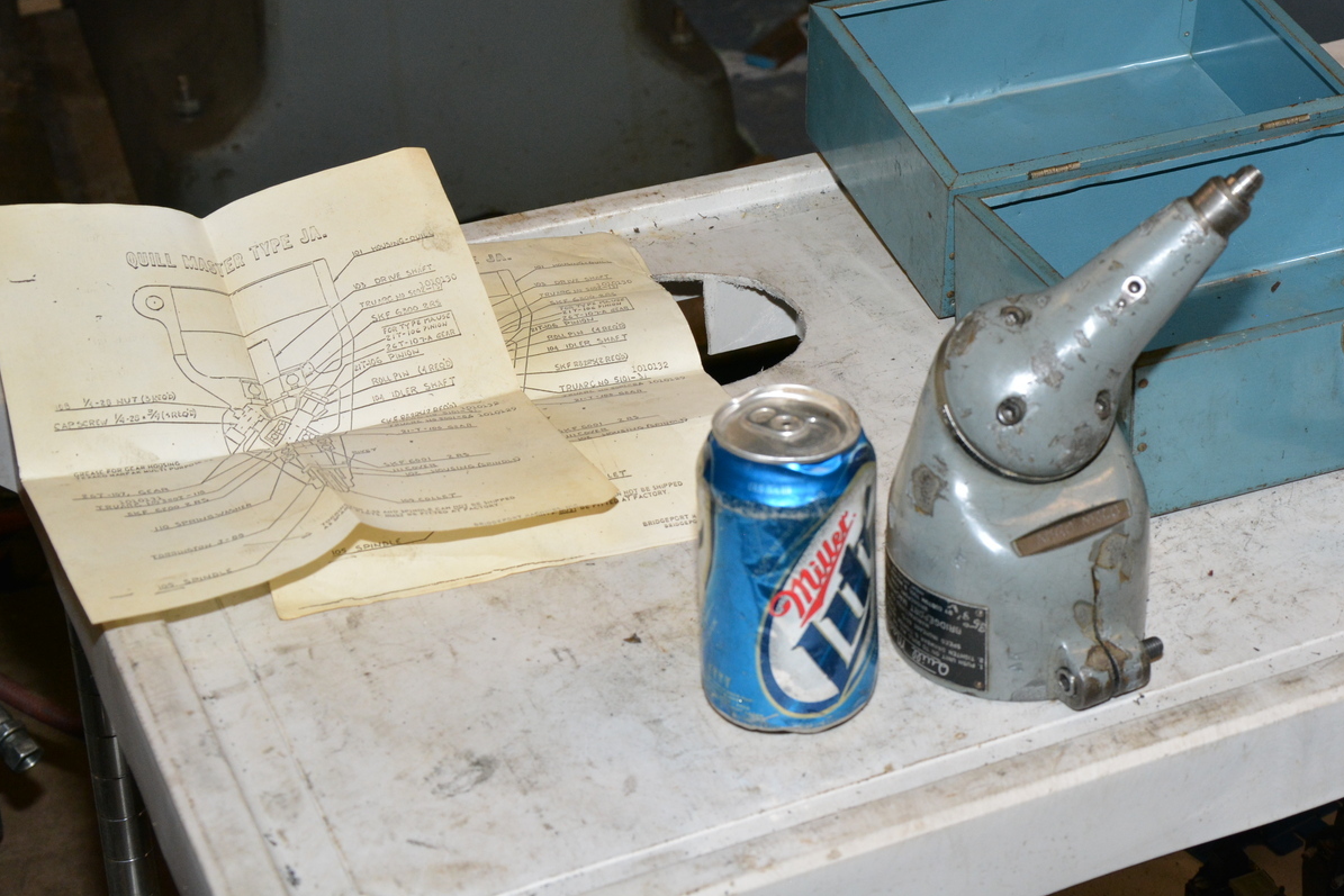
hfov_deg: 26.9
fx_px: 2789
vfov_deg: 18.2
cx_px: 893
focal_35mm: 75
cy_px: 268
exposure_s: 1/60
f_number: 7.1
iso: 800
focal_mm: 35
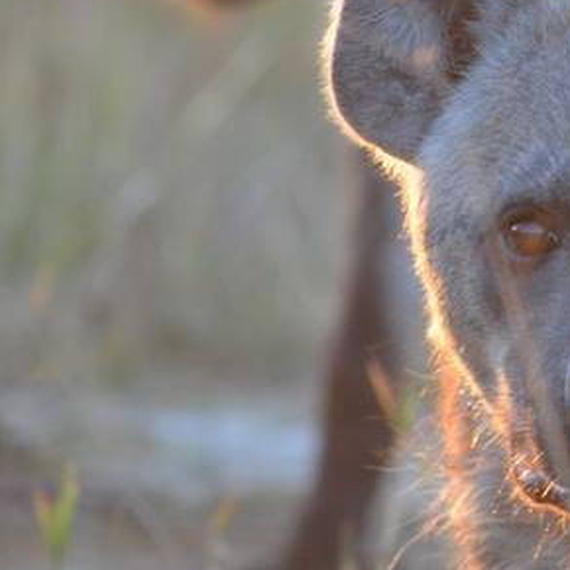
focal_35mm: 1349
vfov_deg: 1.3
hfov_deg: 1.3
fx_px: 25131
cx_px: 658
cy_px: 57
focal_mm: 240
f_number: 5.3
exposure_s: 1/160
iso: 800
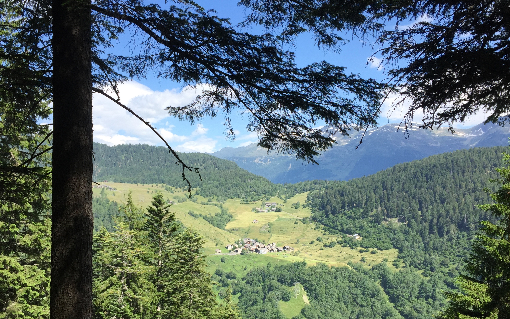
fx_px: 486
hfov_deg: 55.3
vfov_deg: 36.1
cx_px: 242
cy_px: 200
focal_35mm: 35
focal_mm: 4.15
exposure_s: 1/1130
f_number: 2.2
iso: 32
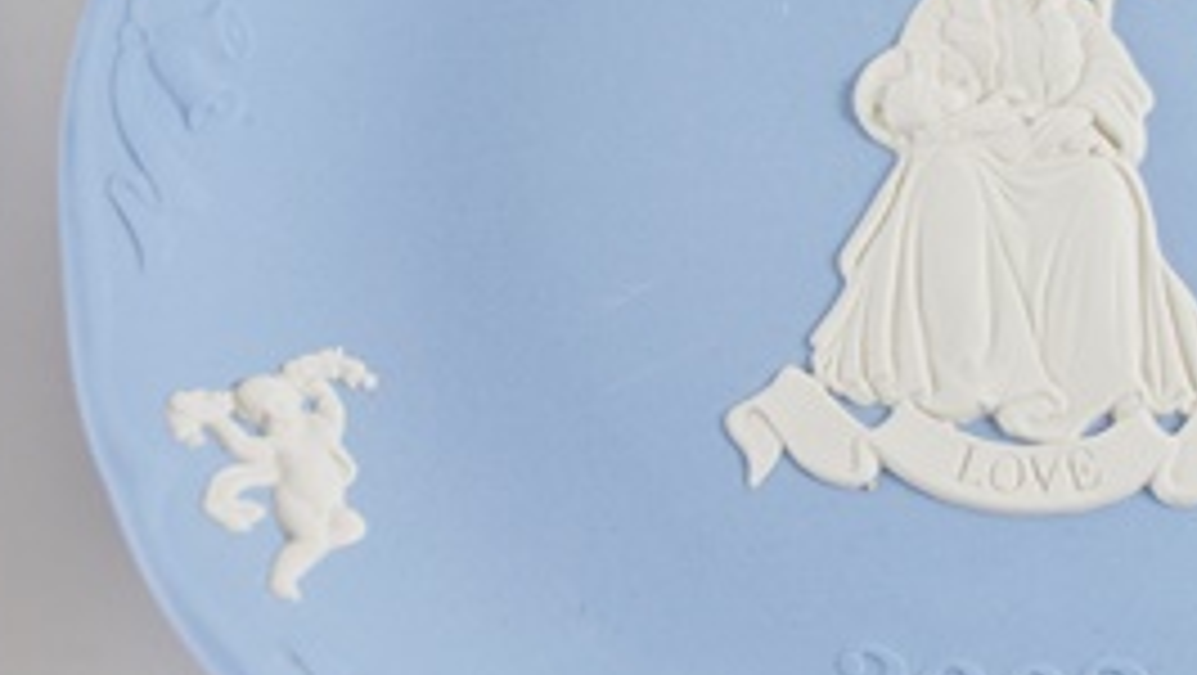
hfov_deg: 24.5
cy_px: 274
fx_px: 2699
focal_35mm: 85
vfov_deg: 14.2
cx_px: 994
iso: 320
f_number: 5.6
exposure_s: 1/125
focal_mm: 24
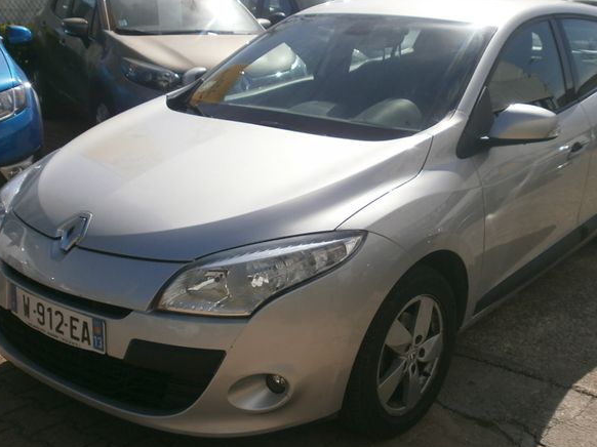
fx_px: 759
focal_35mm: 44
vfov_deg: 32.9
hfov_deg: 42.9
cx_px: 334
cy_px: 225
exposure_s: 1/200
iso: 100
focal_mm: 5.8
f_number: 11
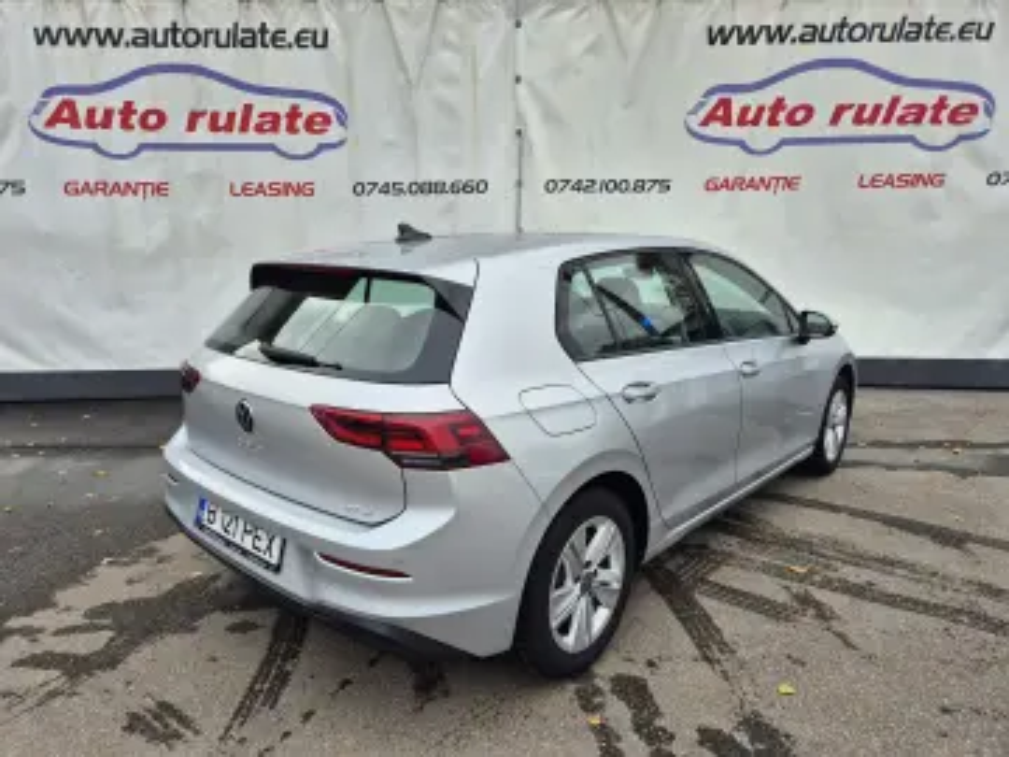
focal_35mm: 23
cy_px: 378
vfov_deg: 58.9
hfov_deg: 73.9
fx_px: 670
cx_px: 504
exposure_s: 1/180
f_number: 1.8
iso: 25
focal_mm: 5.4
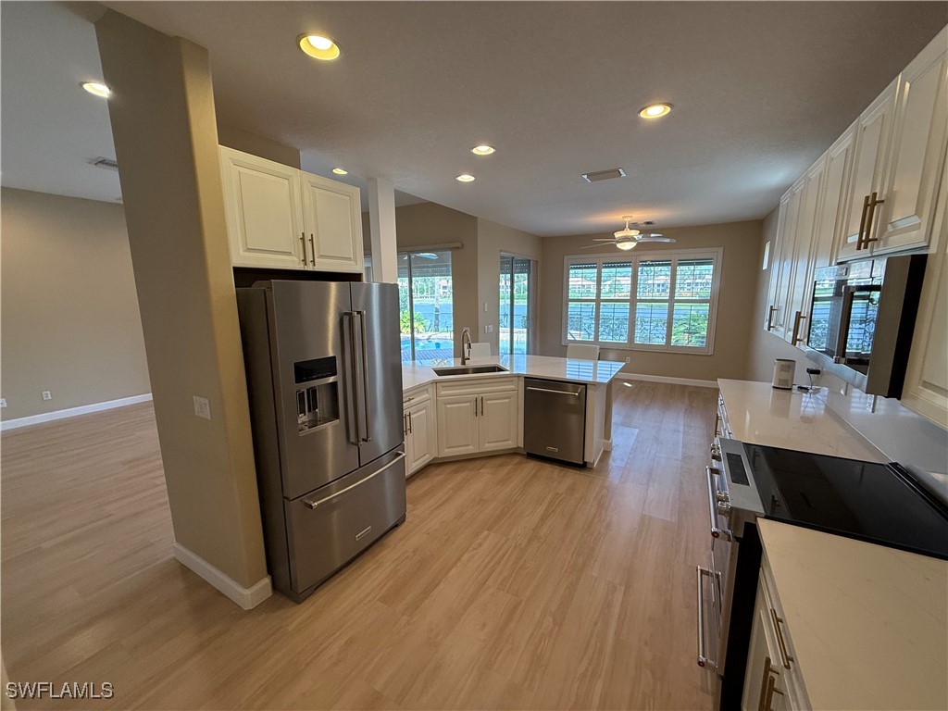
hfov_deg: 102.1
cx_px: 474
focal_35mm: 14
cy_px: 356
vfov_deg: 85.7
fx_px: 383
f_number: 2.2
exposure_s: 1/120
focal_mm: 2.22
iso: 200
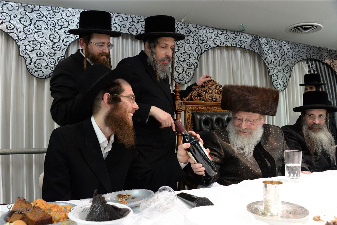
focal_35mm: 28
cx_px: 168
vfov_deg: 46.4
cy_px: 112
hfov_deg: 65.5
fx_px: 262
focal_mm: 28
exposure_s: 1/80
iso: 2500
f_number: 6.3
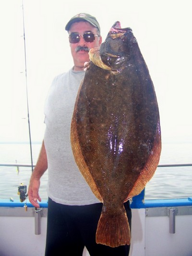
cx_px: 96
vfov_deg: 51.3
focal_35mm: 36
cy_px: 128
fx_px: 266
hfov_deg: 39.7
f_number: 2.8
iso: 64
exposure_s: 1/320
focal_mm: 5.85
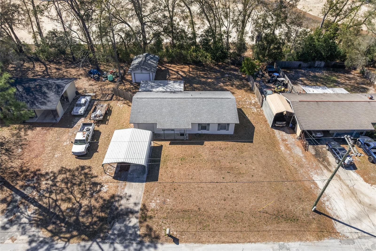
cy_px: 126
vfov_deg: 57.2
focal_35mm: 22
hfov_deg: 78.6
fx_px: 230
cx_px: 188
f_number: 2.8
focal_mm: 8.38
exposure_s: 1/1600
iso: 130
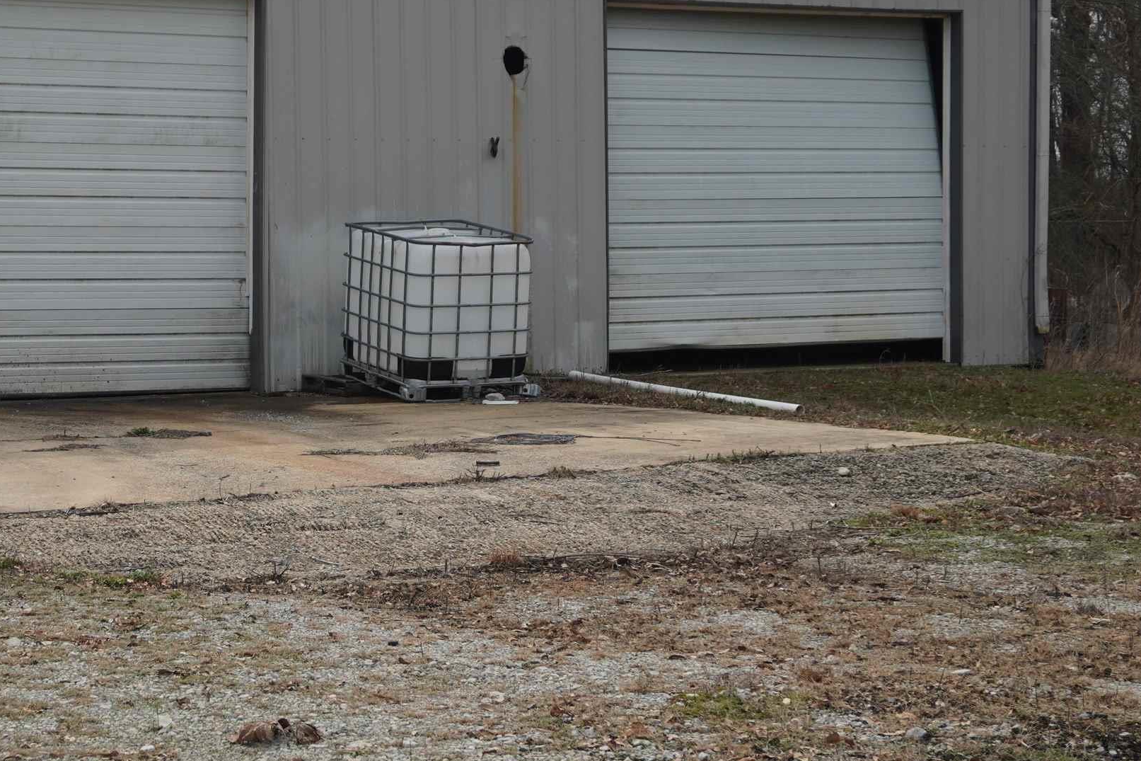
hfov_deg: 25.0
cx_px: 268
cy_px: 302
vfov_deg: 17.0
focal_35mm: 80
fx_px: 2535
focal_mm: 28
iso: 100
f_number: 5
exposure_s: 1/320
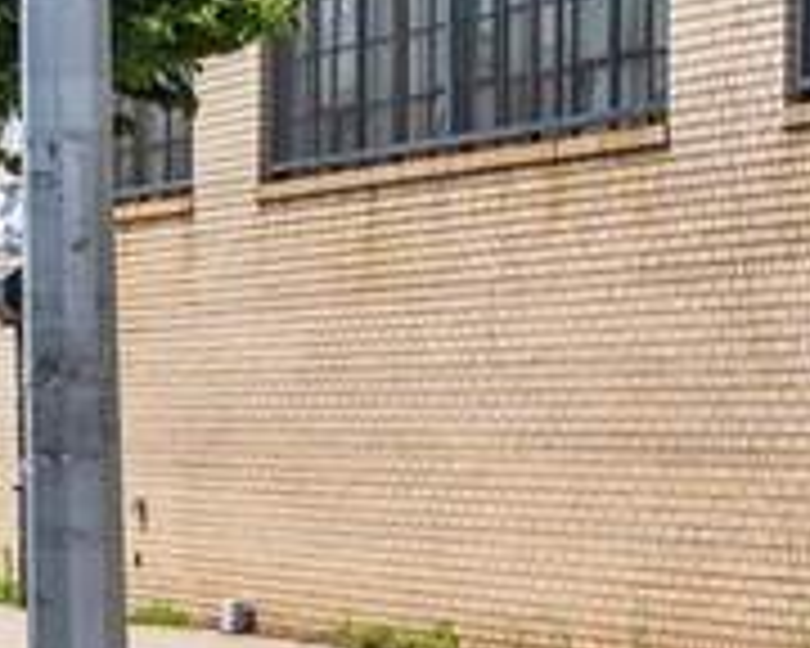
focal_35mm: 100
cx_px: 2475
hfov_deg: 11.1
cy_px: 425
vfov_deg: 15.4
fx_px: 2397
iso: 100
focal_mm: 15
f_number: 8
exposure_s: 1/400
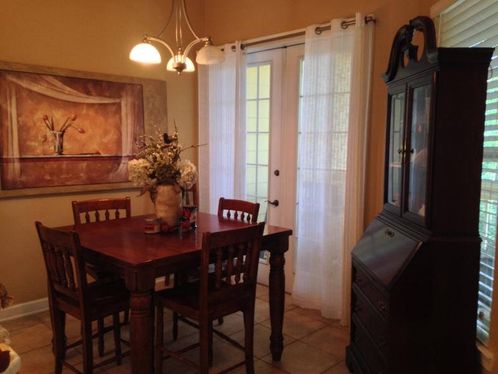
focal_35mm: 33
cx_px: 249
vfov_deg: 42.9
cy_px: 187
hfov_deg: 55.4
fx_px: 475
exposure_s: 1/20
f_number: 2.4
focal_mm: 4.12
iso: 80
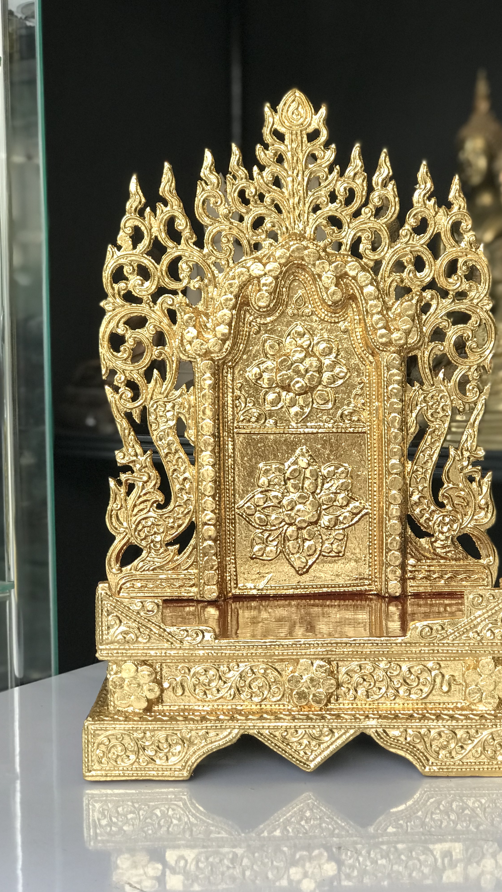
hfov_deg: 19.1
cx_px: 303
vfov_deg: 33.3
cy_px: 444
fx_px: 1491
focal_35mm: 63
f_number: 2.8
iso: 50
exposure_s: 1/50
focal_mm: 6.6
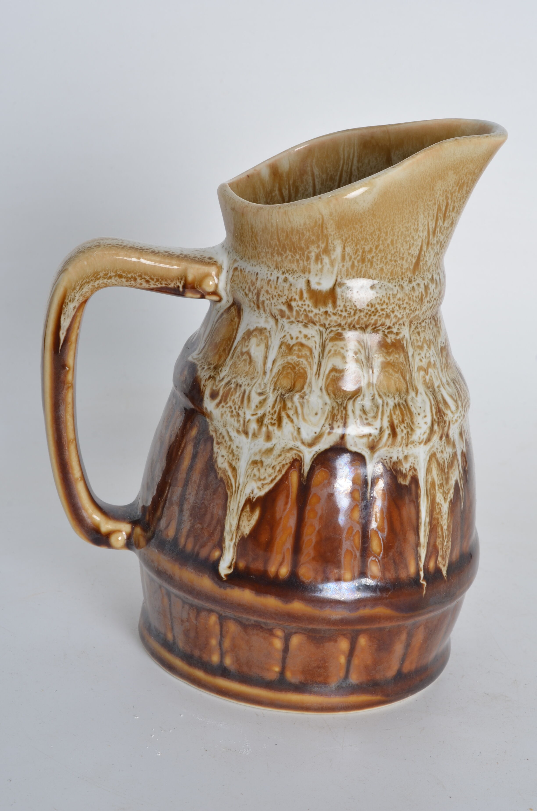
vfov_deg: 27.0
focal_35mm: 75
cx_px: 268
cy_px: 406
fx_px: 1686
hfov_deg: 18.1
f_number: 14
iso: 100
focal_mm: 50
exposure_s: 1/125
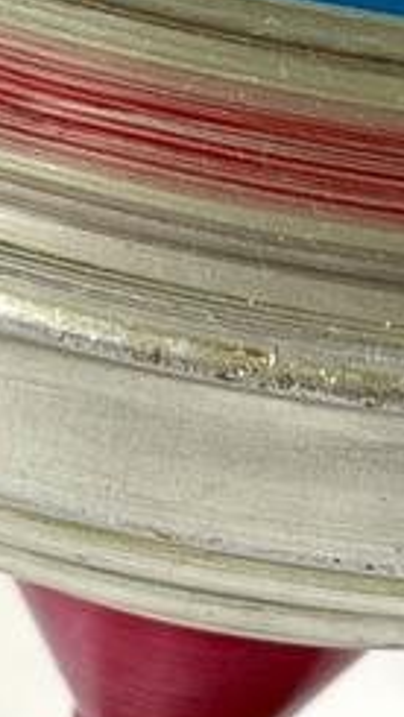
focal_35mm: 114
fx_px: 2169
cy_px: -228
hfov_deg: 10.6
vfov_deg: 17.5
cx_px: 316
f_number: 1.6
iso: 64
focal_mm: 5.1
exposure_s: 1/121
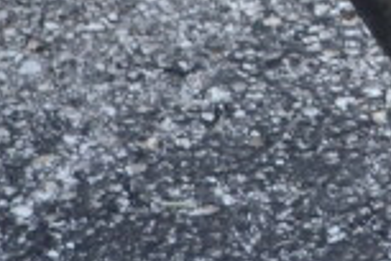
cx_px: 1173
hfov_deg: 4.4
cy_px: -566
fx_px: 4844
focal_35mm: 446
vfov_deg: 3.0
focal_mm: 38
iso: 360
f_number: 5.6
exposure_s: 1/125
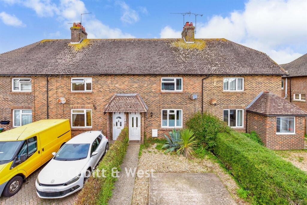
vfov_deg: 77.3
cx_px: 154
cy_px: 102
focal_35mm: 15
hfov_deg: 100.4
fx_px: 128
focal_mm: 10
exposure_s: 1/160
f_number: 8
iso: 400
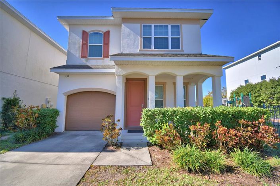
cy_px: 93
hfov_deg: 100.4
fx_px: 117
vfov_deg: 77.2
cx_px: 140
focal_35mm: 15
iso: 100
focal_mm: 10
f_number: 4.5
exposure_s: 1/640
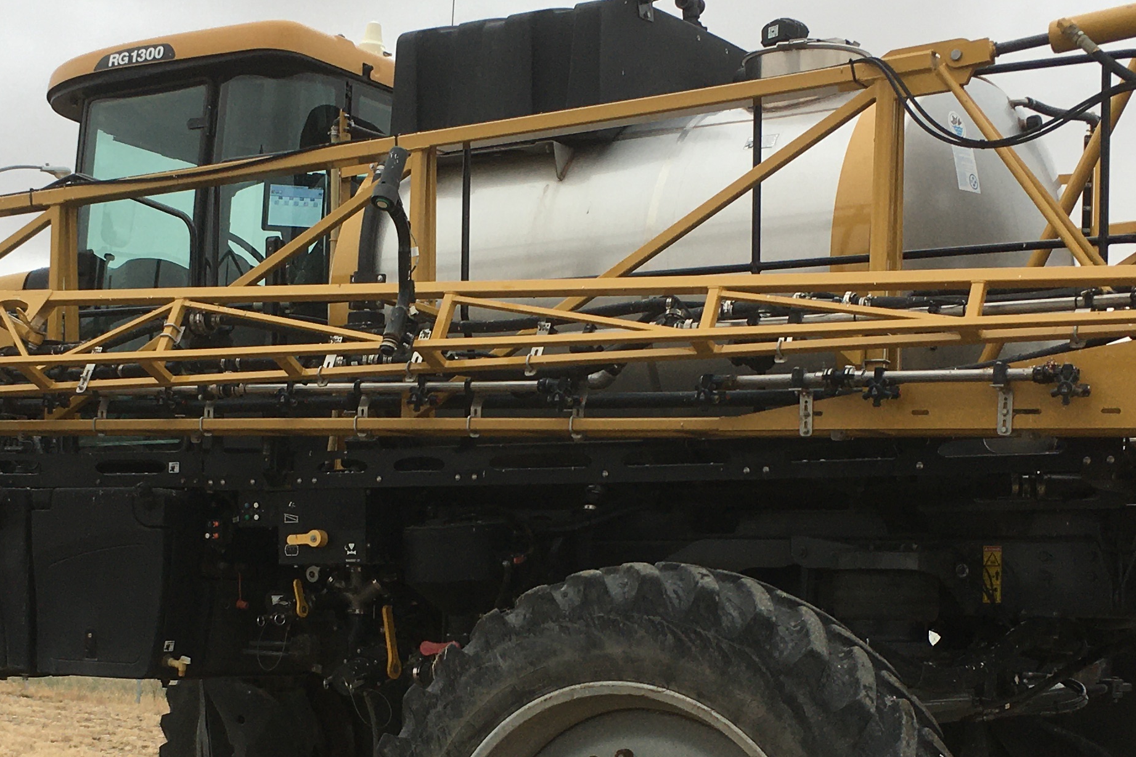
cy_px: 547
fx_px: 2082
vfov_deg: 20.5
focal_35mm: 66
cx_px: 468
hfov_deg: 30.5
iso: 25
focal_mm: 4.15
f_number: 2.2
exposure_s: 1/452
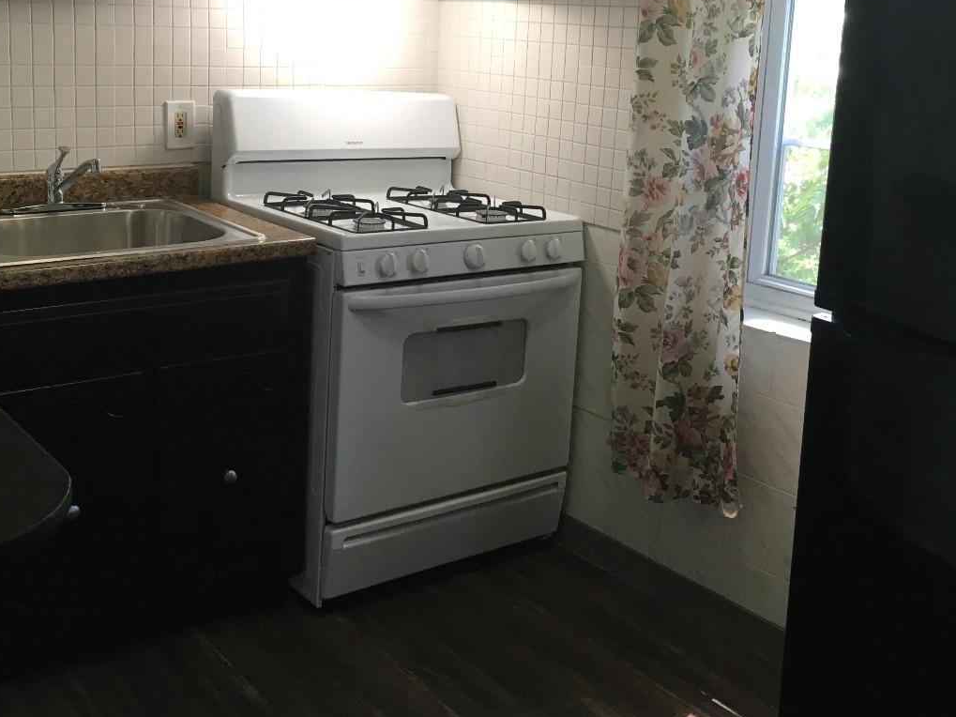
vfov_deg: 34.8
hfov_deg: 45.7
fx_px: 1132
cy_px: 236
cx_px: 438
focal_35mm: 41
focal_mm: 4.15
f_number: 2.2
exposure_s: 1/30
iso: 64
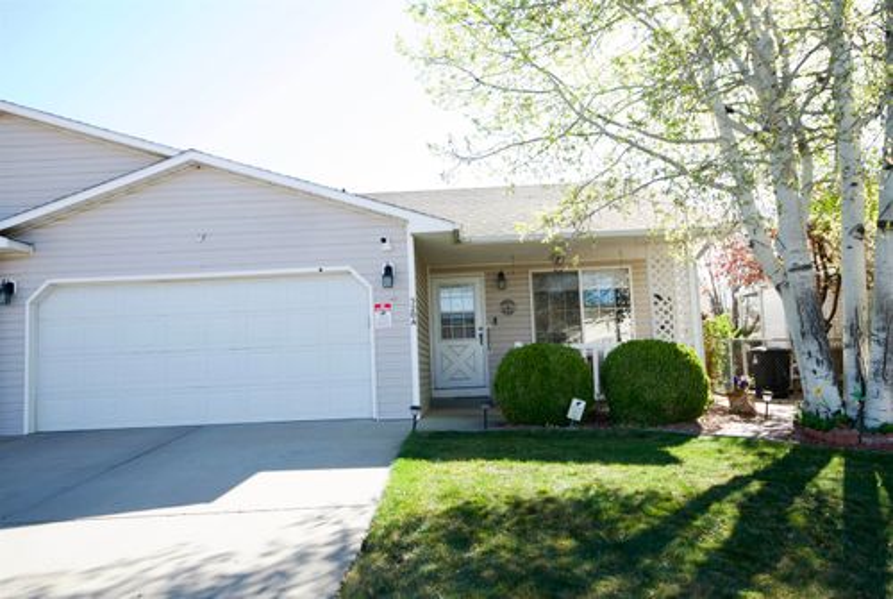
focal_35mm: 31
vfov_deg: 42.5
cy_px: 300
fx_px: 770
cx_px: 446
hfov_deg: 60.2
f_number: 5
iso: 250
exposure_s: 1/250
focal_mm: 31
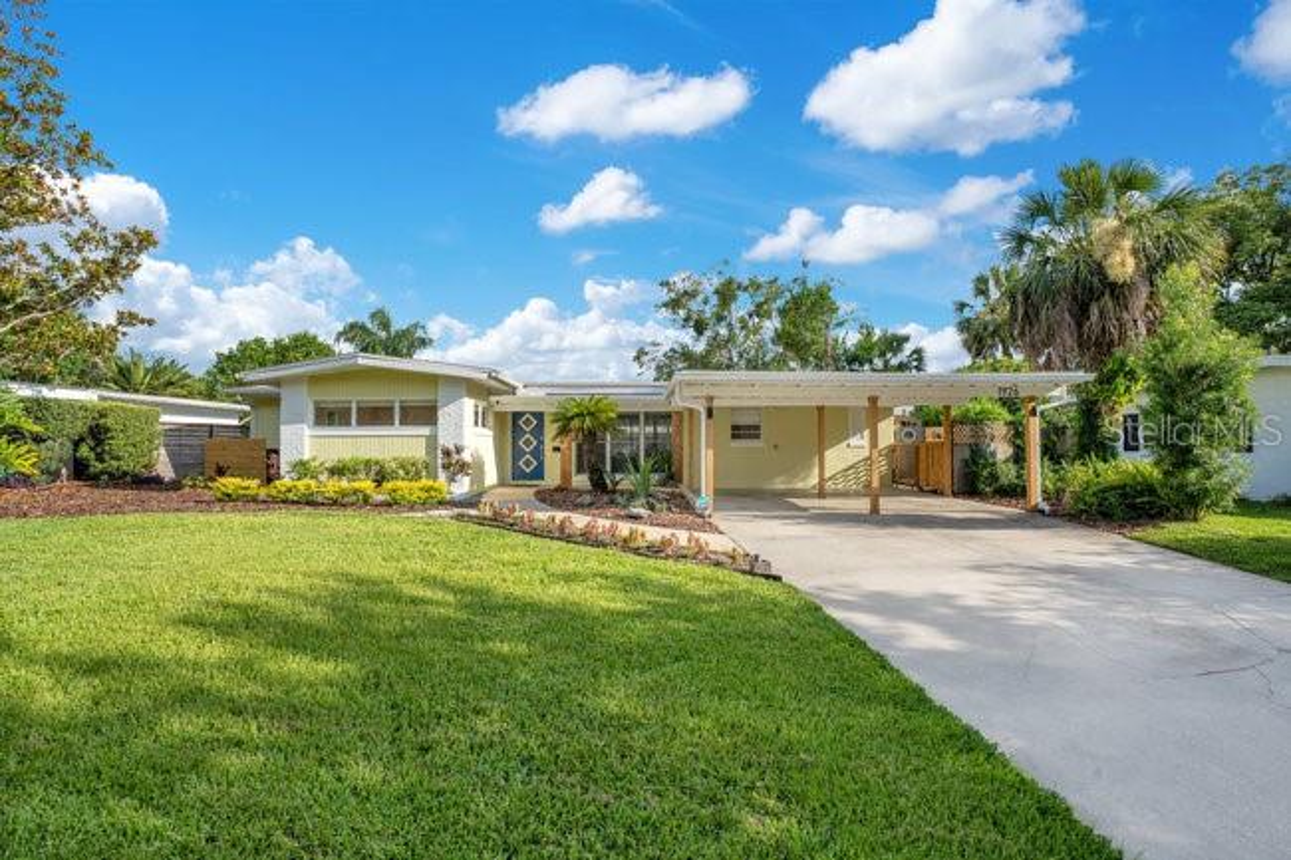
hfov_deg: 96.8
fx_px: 574
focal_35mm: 16
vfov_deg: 73.7
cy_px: 430
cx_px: 646
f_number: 10
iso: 100
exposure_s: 1/160
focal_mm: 16
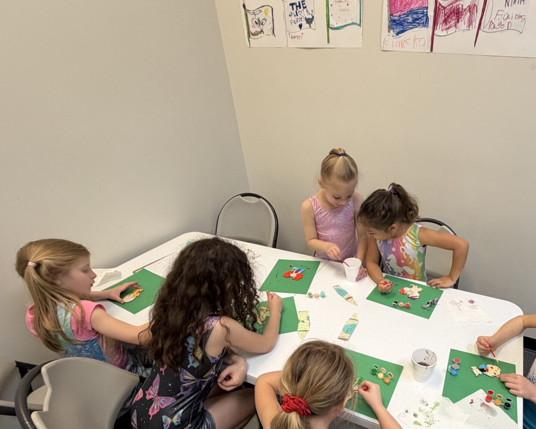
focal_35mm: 21
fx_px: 333
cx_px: 364
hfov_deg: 74.8
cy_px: 286
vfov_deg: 63.9
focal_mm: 2.22
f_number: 2.2
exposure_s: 1/61
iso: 200
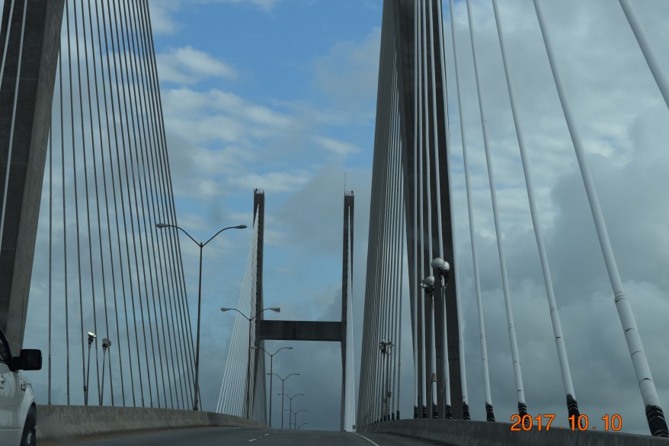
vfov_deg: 15.0
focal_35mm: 91
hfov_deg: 22.4
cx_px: 306
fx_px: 1691
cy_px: 202
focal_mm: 52
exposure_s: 1/400
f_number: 10
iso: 200
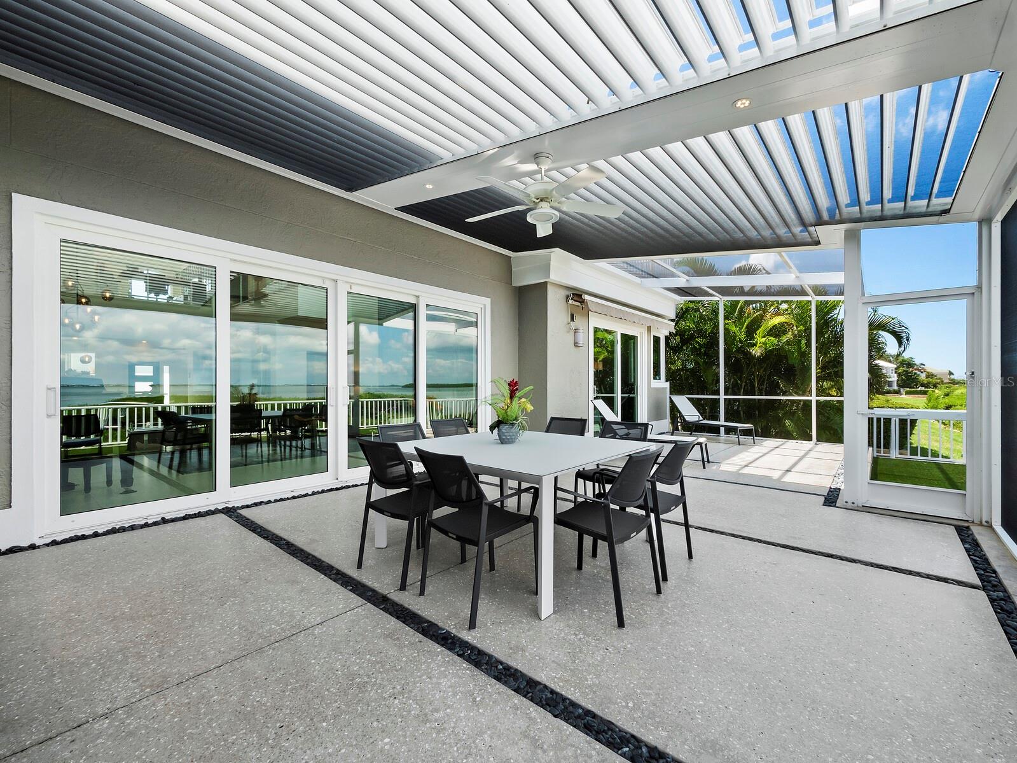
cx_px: 508
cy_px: 382
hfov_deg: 102.1
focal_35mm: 14
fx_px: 411
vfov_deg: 85.7
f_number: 11
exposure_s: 1/50
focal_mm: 7
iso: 400
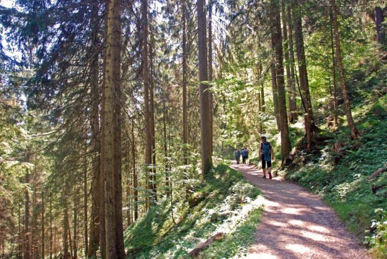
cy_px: 130
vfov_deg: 48.0
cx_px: 194
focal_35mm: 27
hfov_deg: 67.3
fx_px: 290
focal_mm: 18
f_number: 3.5
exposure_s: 1/100
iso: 400
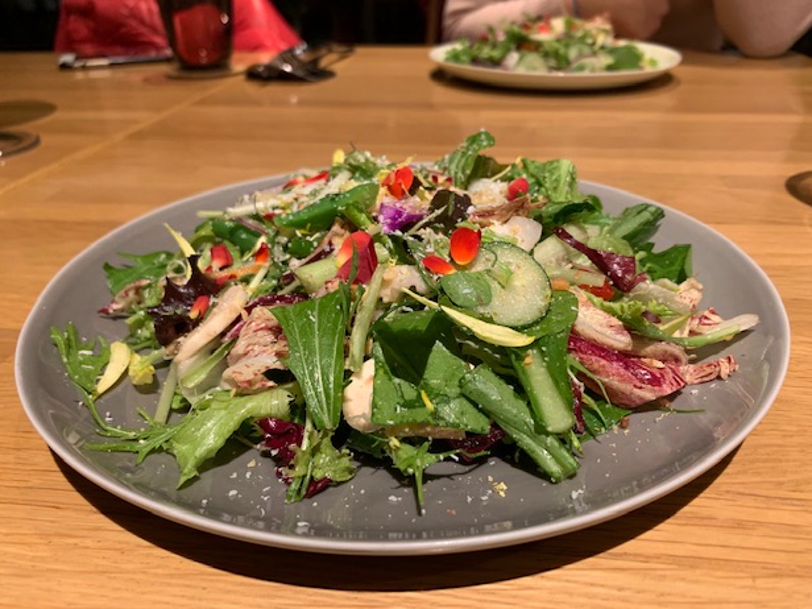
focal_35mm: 27
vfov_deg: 51.3
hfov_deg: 65.3
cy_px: 297
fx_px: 633
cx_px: 415
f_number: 1.8
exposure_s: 1/60
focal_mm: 4.25
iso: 200
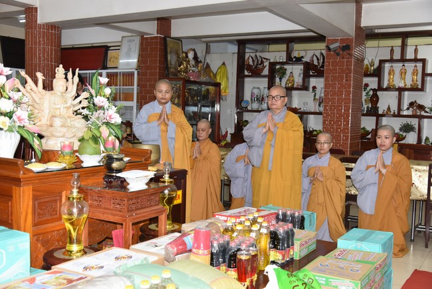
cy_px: 144
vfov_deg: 35.1
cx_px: 216
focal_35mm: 38
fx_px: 456
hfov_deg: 50.7
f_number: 4.5
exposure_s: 1/60
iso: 640
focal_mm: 38
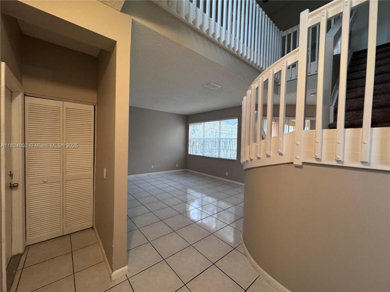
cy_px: 146
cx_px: 195
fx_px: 158
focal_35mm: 14
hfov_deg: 102.1
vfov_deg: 85.7
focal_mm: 2.22
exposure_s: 1/60
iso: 320
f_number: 2.2
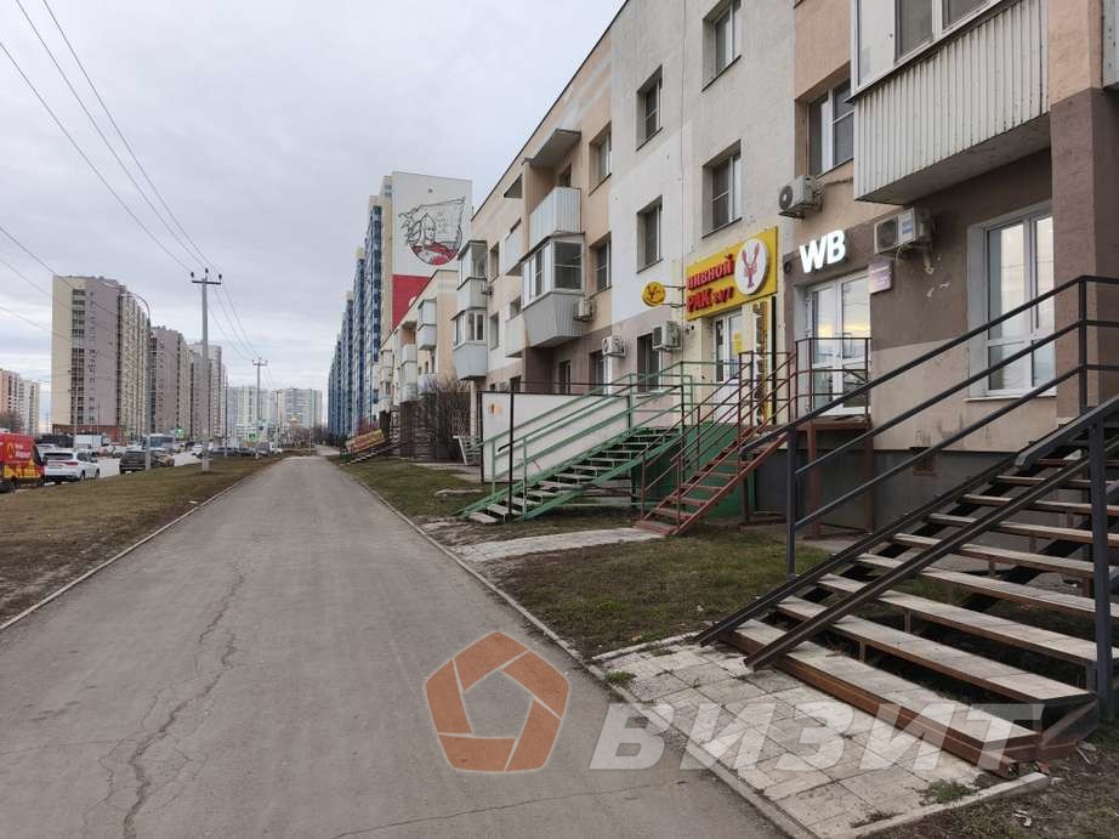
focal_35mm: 23
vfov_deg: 58.9
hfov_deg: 73.9
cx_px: 560
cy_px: 420
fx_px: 743
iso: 80
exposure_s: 1/187
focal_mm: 5.35
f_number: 1.7
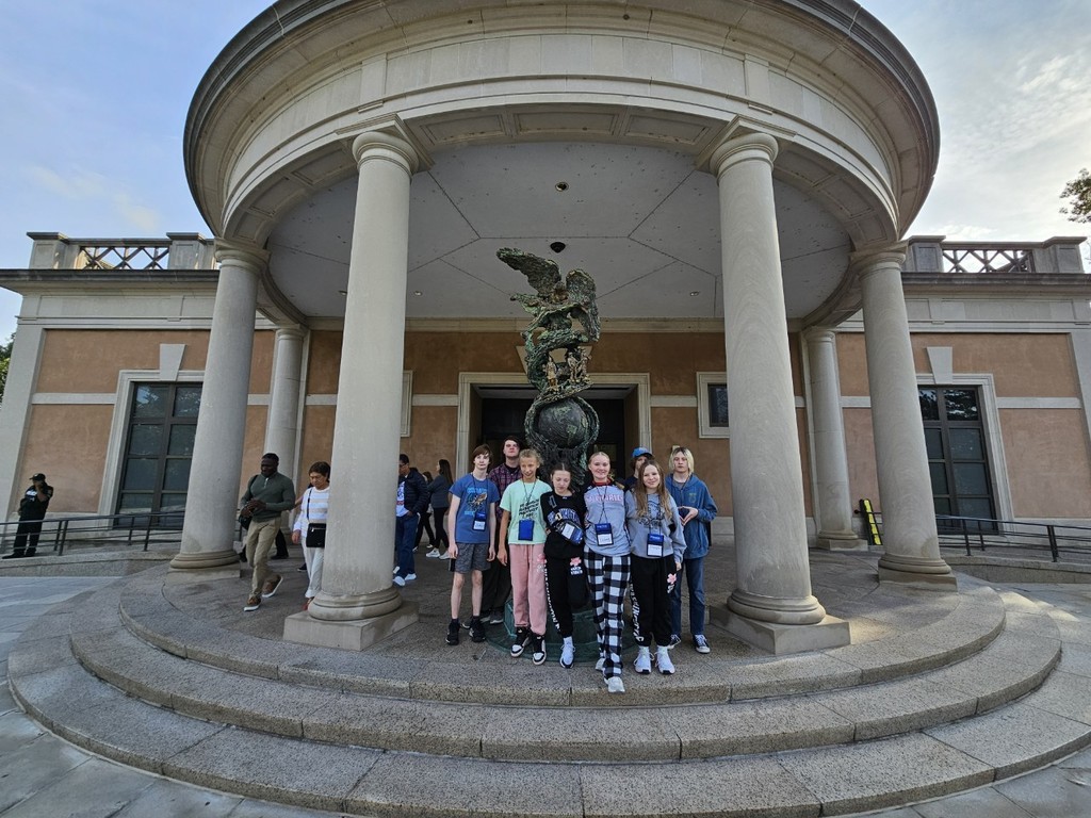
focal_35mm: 13
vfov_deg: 89.9
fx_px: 410
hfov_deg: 106.2
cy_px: 409
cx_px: 546
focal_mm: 2.2
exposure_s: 1/705
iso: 50
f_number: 2.2
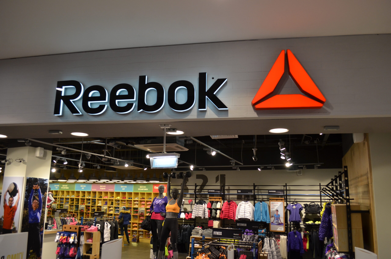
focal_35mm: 27
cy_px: 130
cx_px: 196
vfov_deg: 47.7
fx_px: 293
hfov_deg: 67.5
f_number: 5
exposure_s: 1/100
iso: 400
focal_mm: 18
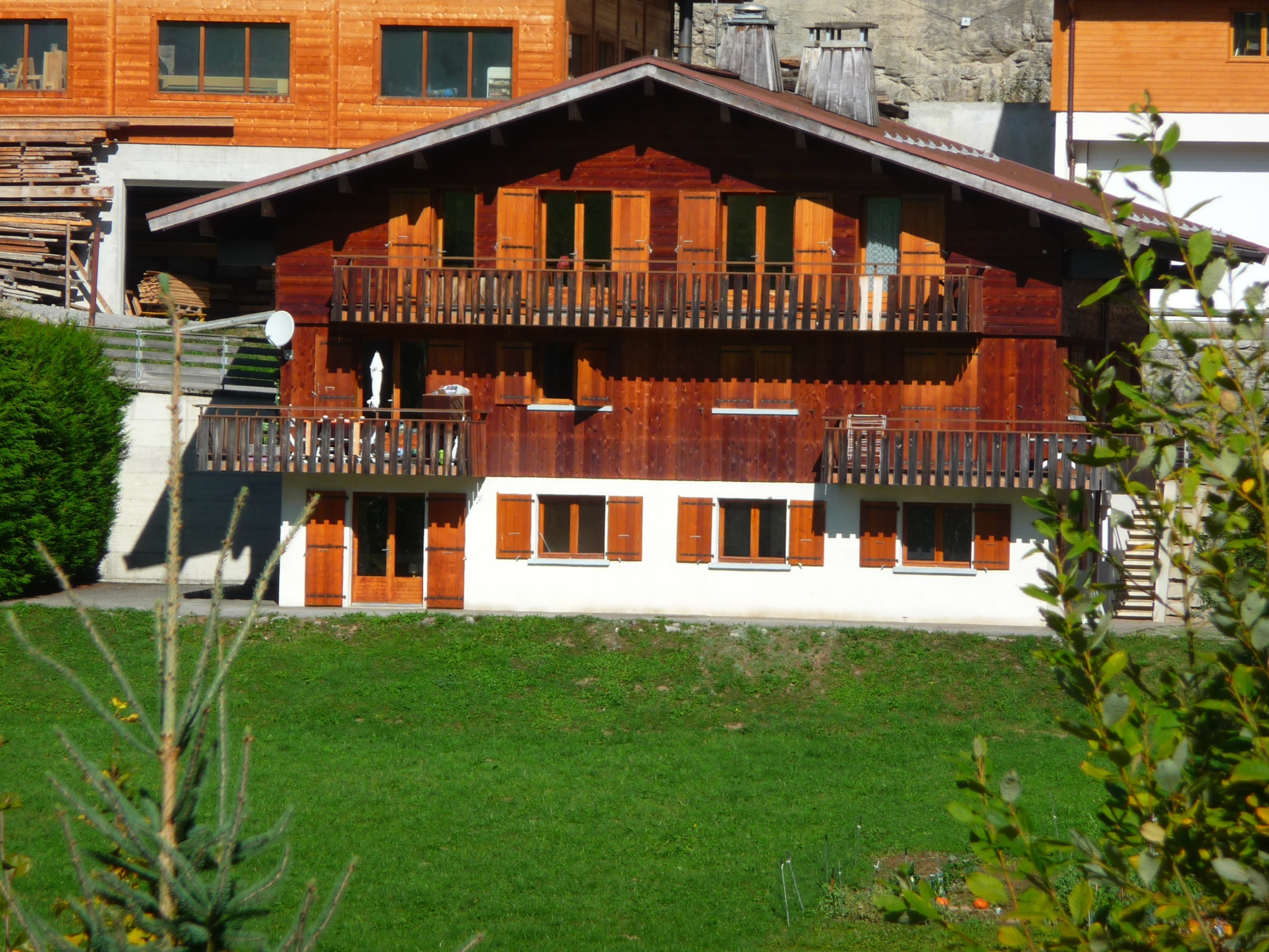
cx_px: 634
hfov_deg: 7.7
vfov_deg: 5.8
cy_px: 476
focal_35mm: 256
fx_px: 9385
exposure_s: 1/640
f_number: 4.9
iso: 100
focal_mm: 44
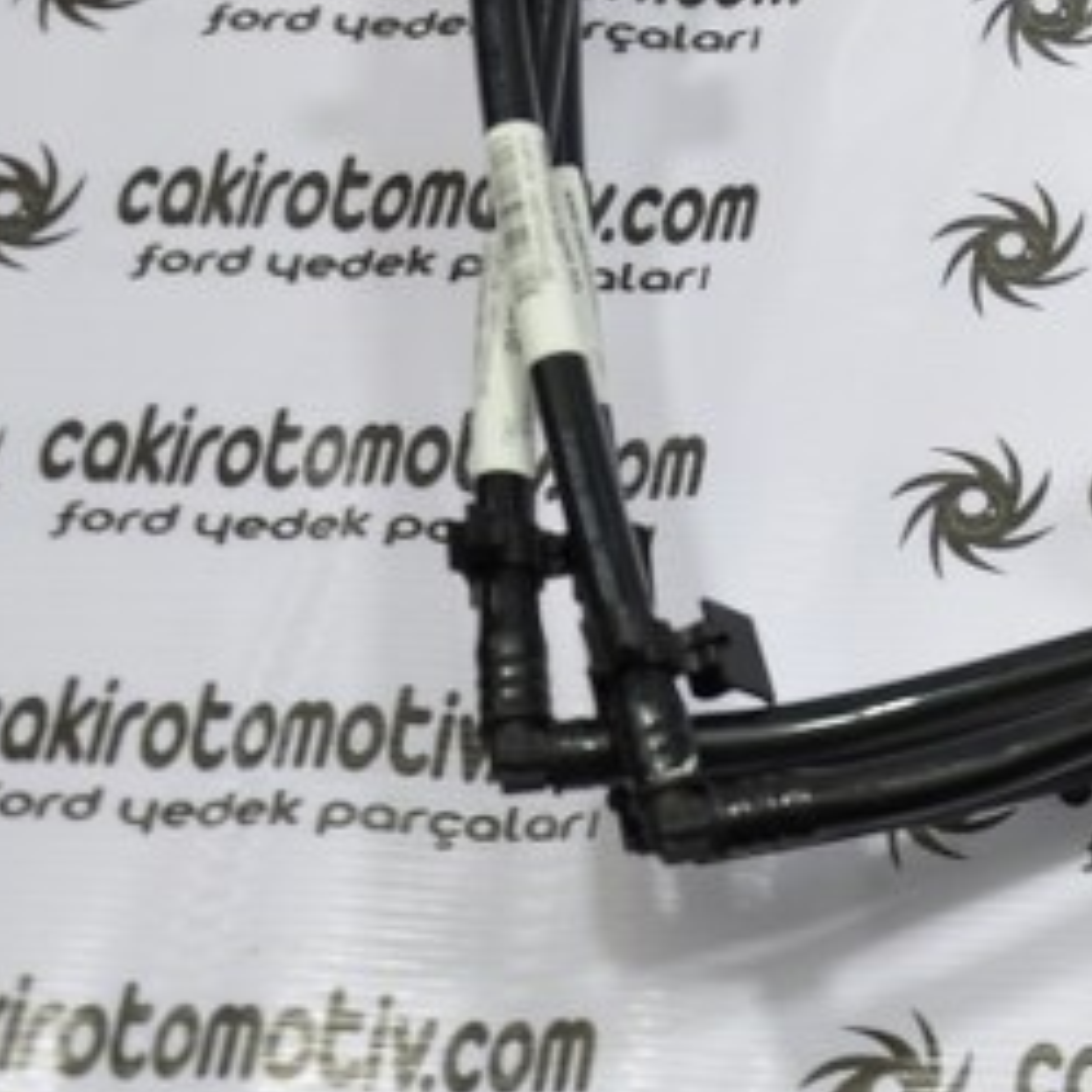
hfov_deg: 16.2
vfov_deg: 17.8
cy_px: 171
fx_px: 3445
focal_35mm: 97
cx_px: 1706
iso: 200
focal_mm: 21
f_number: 4.5
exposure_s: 1/40
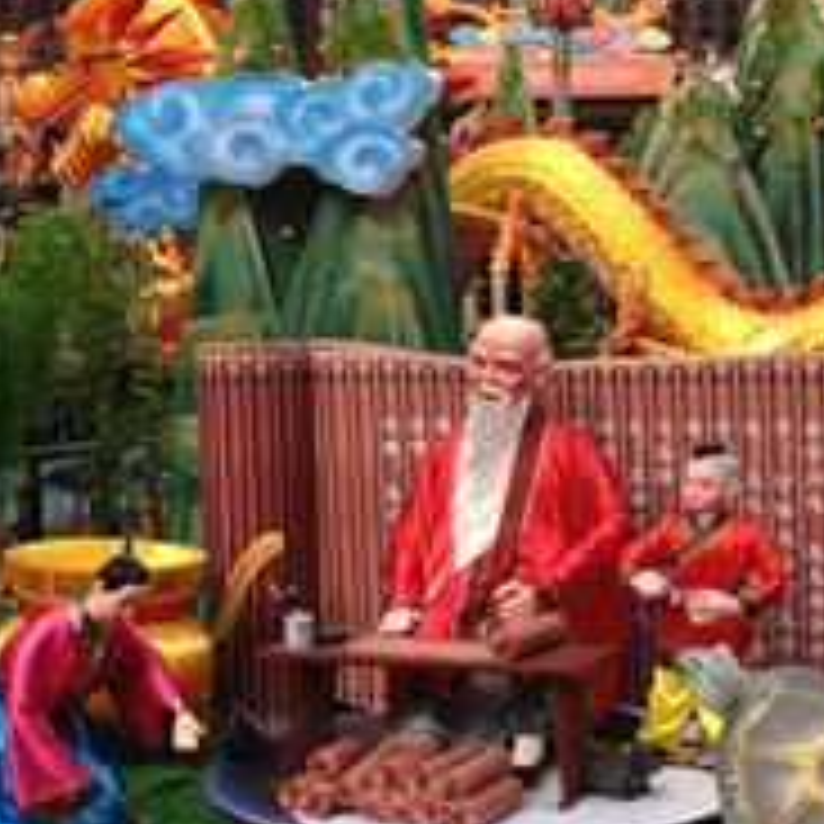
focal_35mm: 81
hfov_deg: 21.3
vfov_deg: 21.4
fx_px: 2181
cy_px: 405
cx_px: 540
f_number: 2.4
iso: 64
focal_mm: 4.28
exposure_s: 1/767
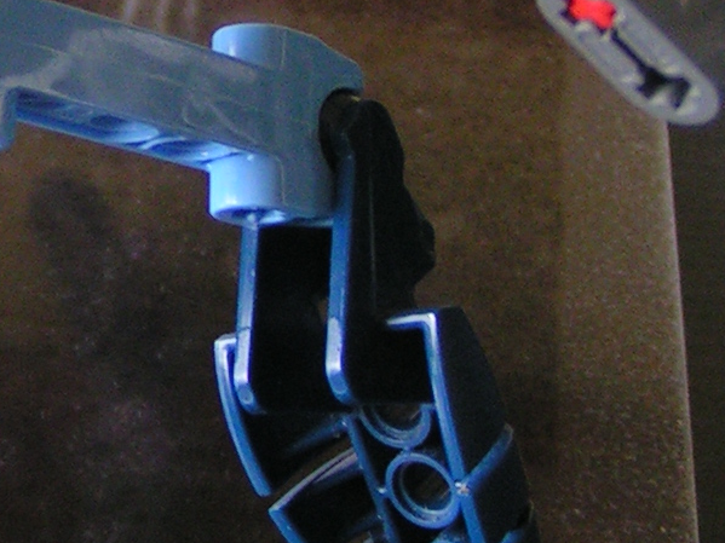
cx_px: -86
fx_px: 2722
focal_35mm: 130
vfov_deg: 11.3
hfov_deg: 14.8
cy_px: 36
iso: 125
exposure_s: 1/40
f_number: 2.8
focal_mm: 5.8
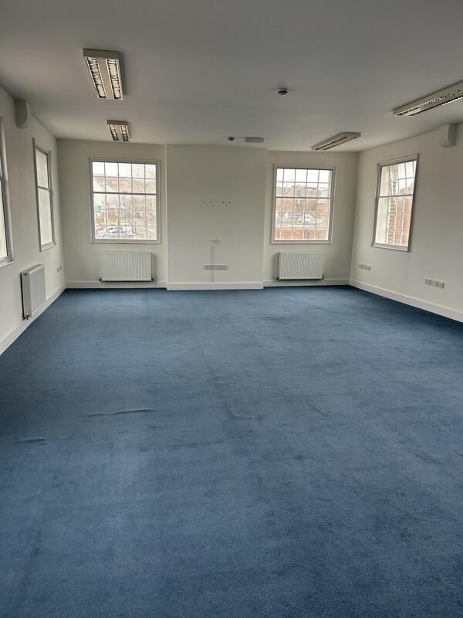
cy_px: 309
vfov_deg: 67.3
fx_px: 464
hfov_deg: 53.1
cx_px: 232
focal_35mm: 26
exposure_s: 1/121
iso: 50
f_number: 1.5
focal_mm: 5.7
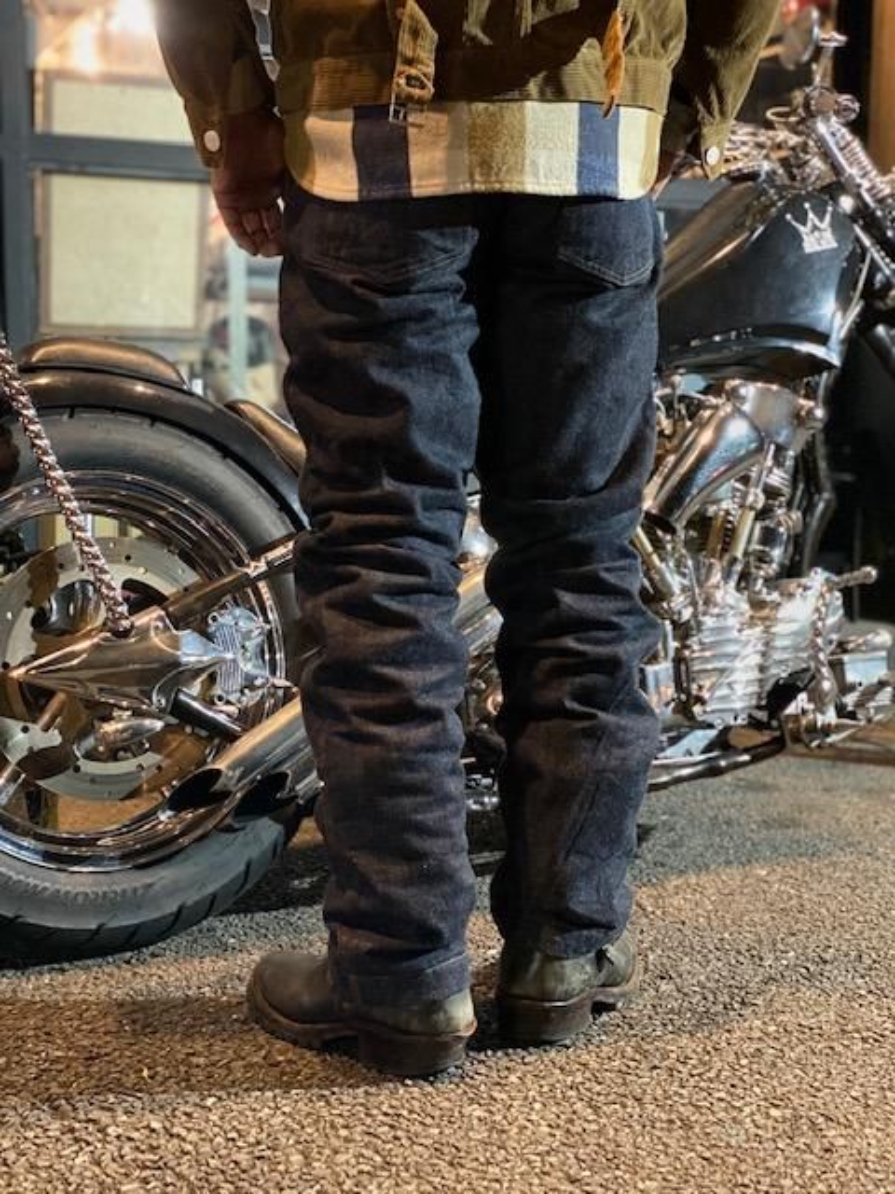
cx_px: 448
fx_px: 1793
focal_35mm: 52
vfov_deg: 36.8
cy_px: 597
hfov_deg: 28.0
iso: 500
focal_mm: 6
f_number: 2
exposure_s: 1/14
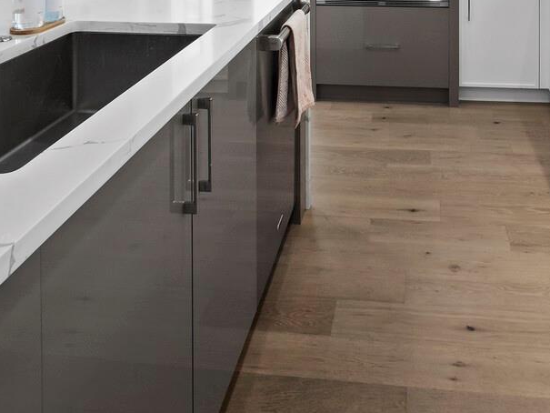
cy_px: -132
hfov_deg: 49.6
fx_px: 588
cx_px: 345
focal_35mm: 37
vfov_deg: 30.2
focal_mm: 7
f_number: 11
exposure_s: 1/4
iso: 320
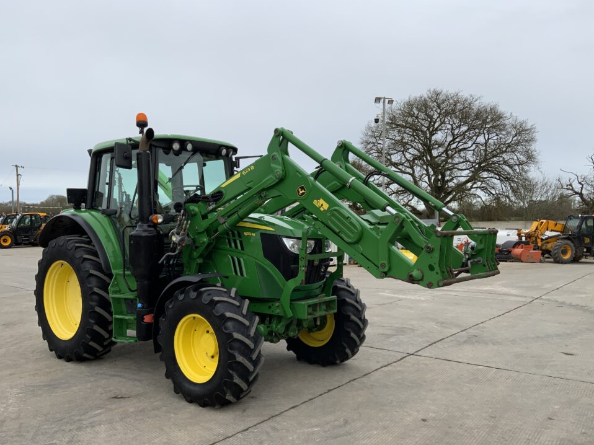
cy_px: 237
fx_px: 532
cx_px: 293
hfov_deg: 58.4
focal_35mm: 31
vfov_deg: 45.4
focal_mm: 3
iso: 16
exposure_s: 1/1195
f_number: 1.8
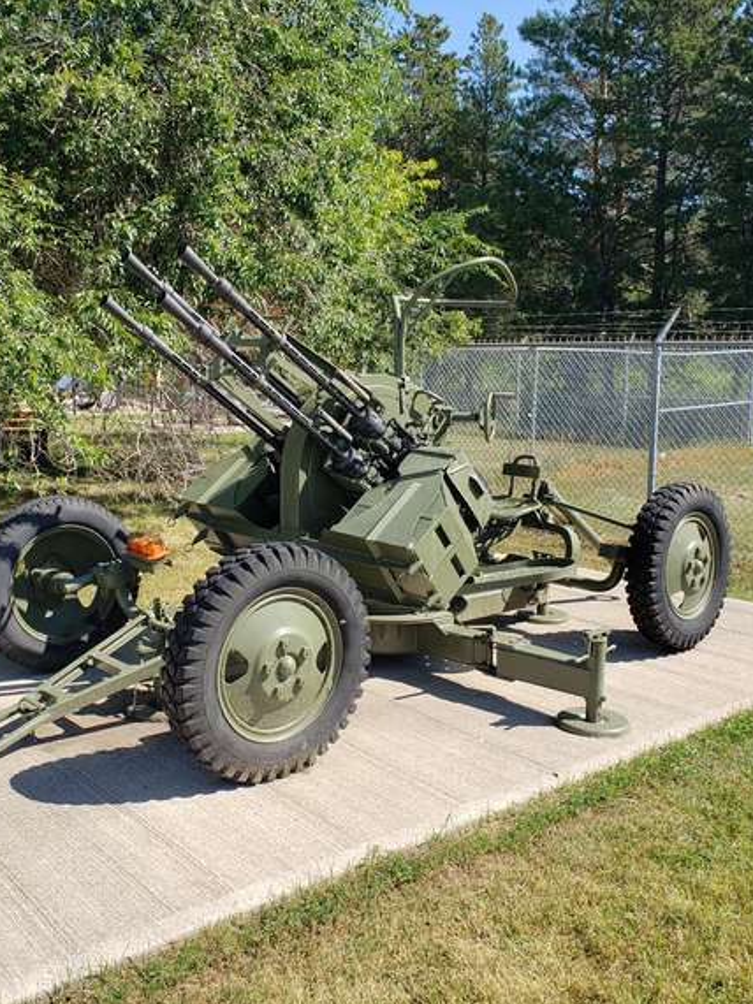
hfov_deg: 40.6
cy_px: 505
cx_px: 318
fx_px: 1016
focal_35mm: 35
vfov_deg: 52.6
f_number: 2.4
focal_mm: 4.3
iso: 50
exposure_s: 1/794
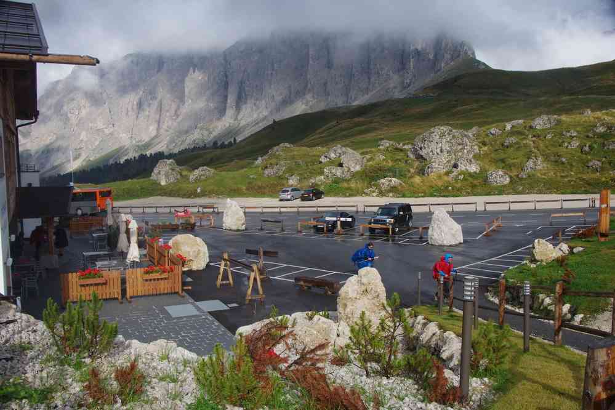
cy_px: 205
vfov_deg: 38.2
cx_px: 308
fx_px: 592
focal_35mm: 35
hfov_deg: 54.9
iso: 200
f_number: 11
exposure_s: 1/100
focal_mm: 23.1
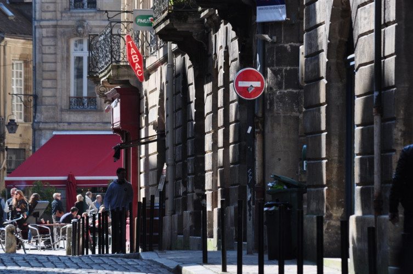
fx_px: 3437
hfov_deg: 6.9
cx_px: 206
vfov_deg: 4.6
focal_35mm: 300
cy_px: 137
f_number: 10
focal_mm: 200
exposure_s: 1/250
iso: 360
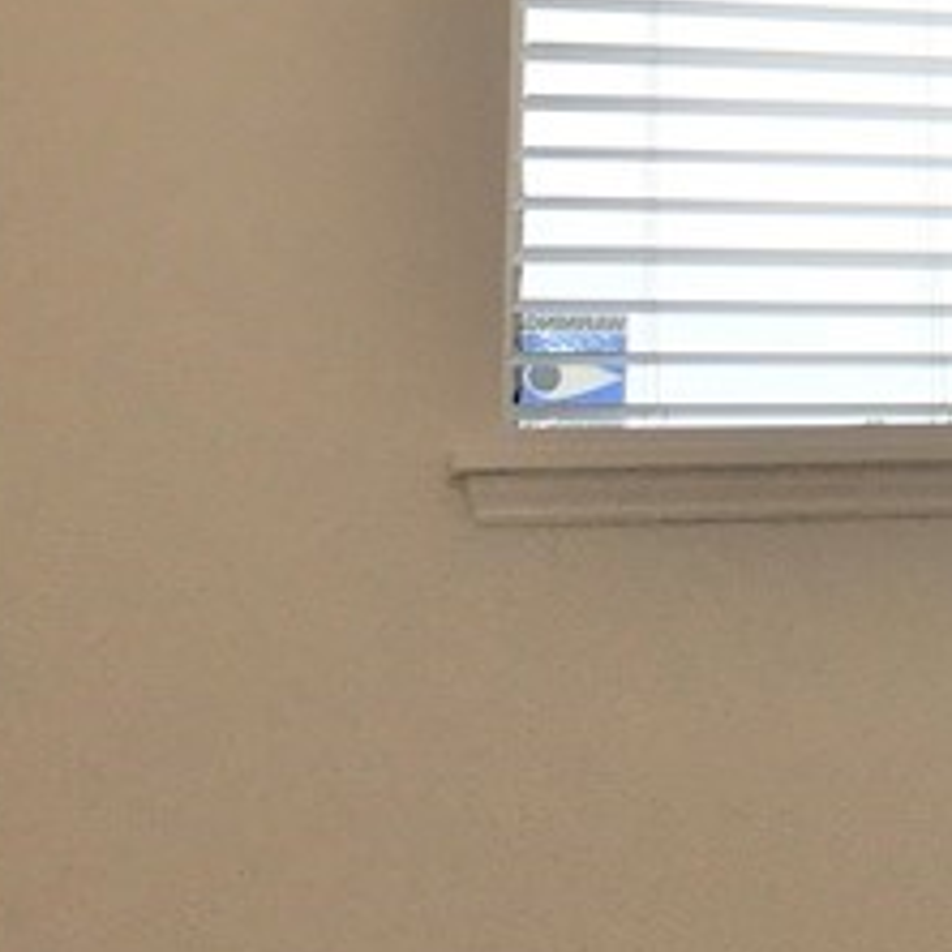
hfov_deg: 13.6
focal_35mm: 118
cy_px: -262
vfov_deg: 14.2
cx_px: 1582
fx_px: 3672
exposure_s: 1/120
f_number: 2.2
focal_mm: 4.15
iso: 25
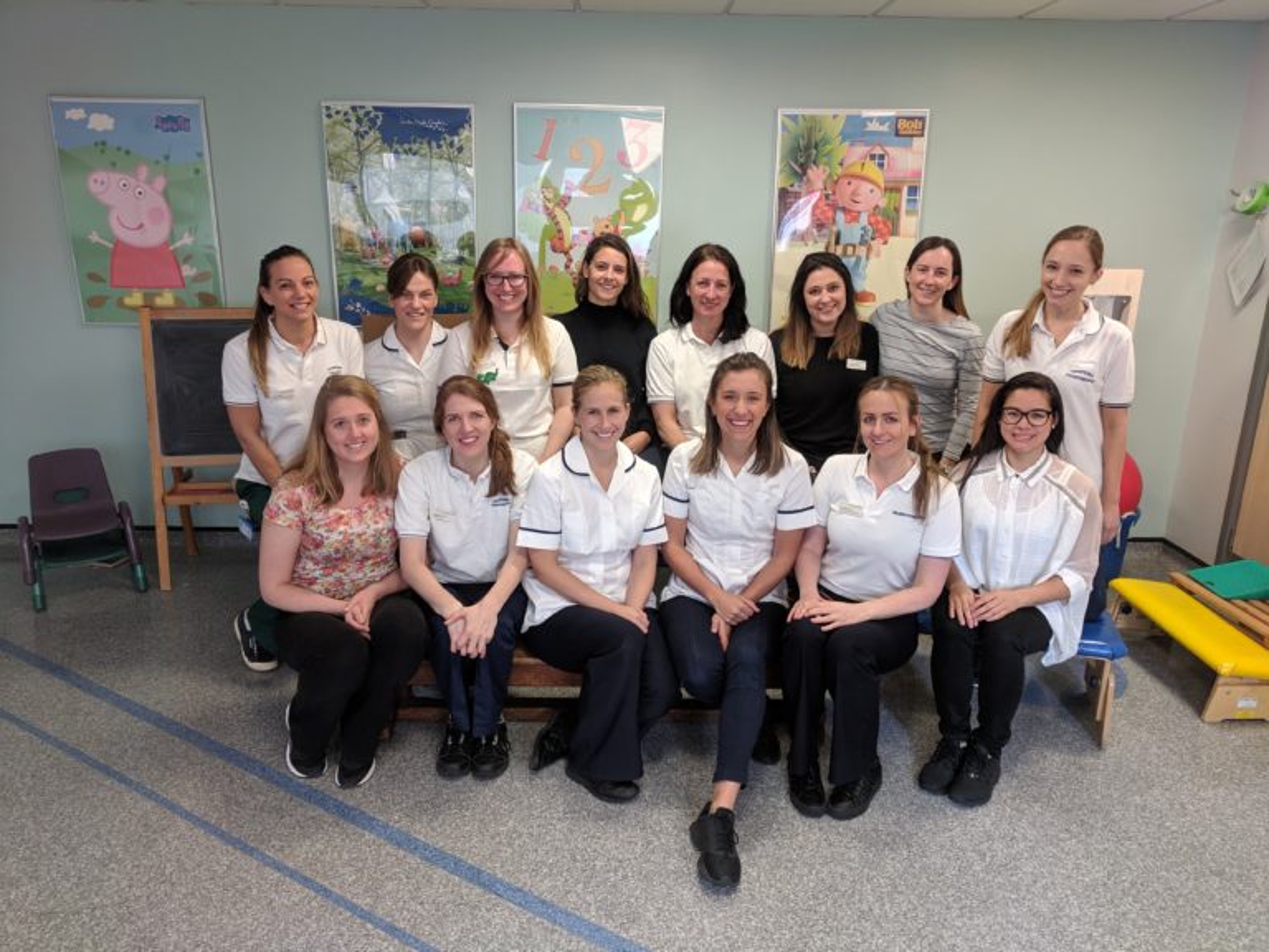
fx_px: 953
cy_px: 476
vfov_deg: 53.1
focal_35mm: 26
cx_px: 634
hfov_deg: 67.3
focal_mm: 4.67
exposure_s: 1/50
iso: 194
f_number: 2
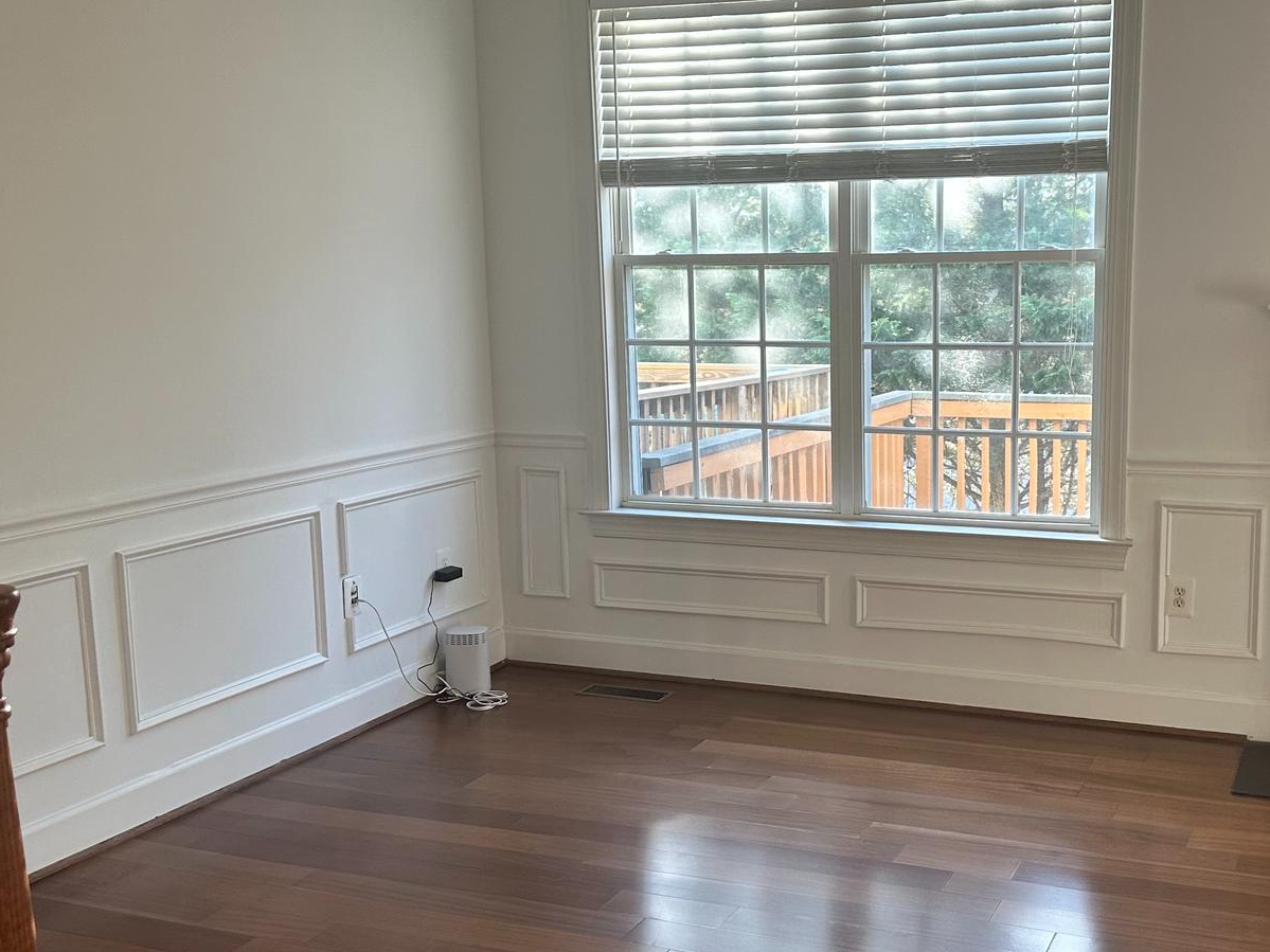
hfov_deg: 45.2
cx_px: 834
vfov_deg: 35.1
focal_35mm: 41
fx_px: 1504
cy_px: 497
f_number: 1.78
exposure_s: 1/120
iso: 125
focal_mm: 6.86
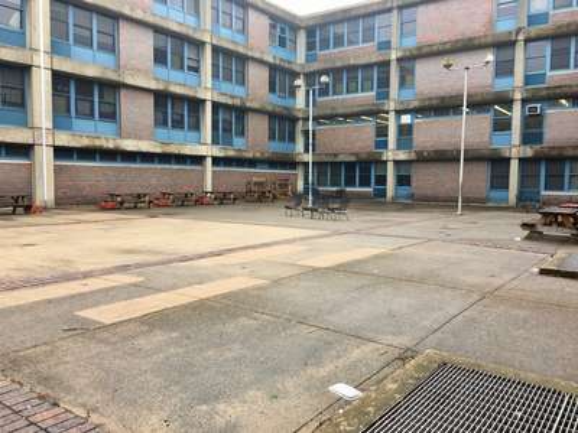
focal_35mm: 29
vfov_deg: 48.2
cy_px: 216
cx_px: 289
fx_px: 484
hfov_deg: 61.7
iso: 25
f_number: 2.2
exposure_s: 1/60
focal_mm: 4.15
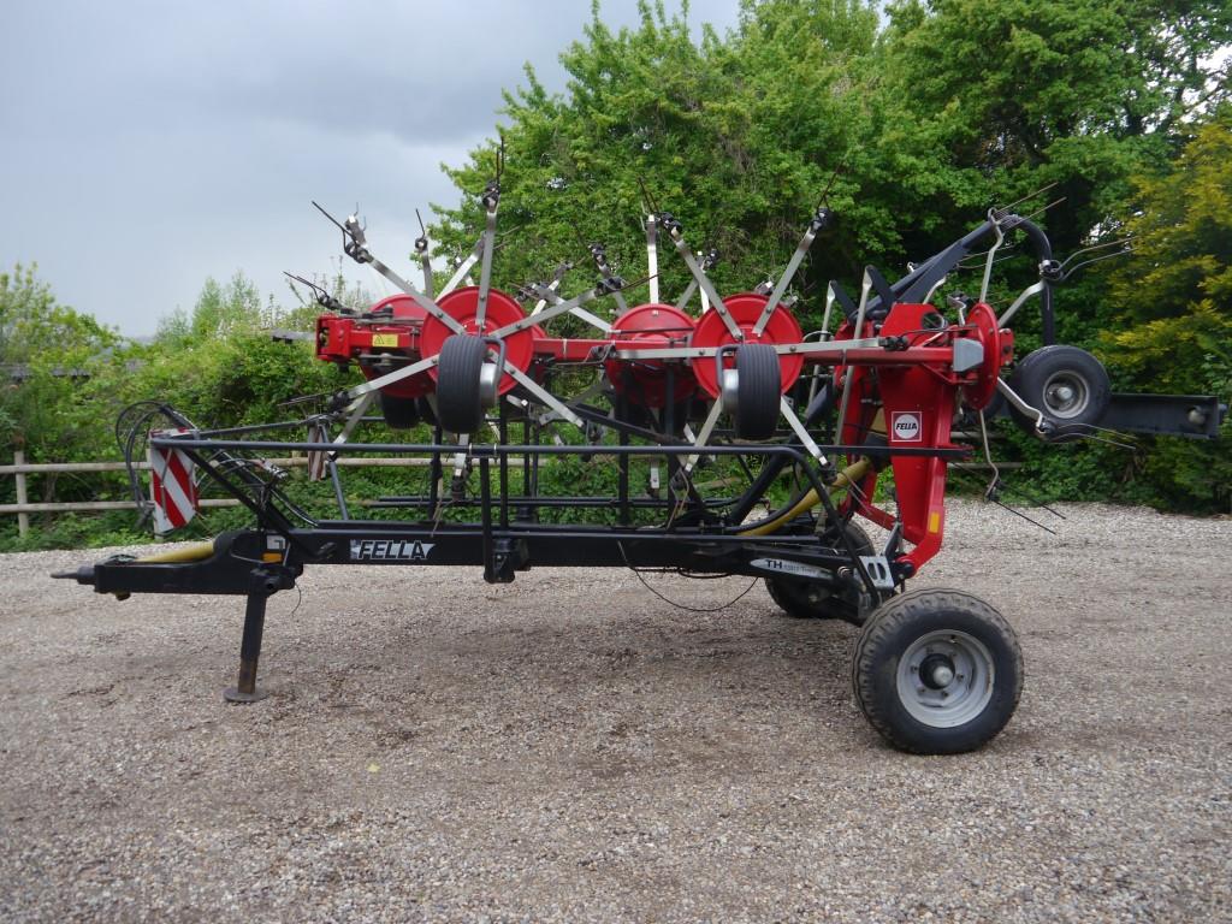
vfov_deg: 49.7
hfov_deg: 63.4
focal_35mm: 28
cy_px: 462
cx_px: 616
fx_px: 997
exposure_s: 1/125
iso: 160
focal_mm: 14
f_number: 4.5
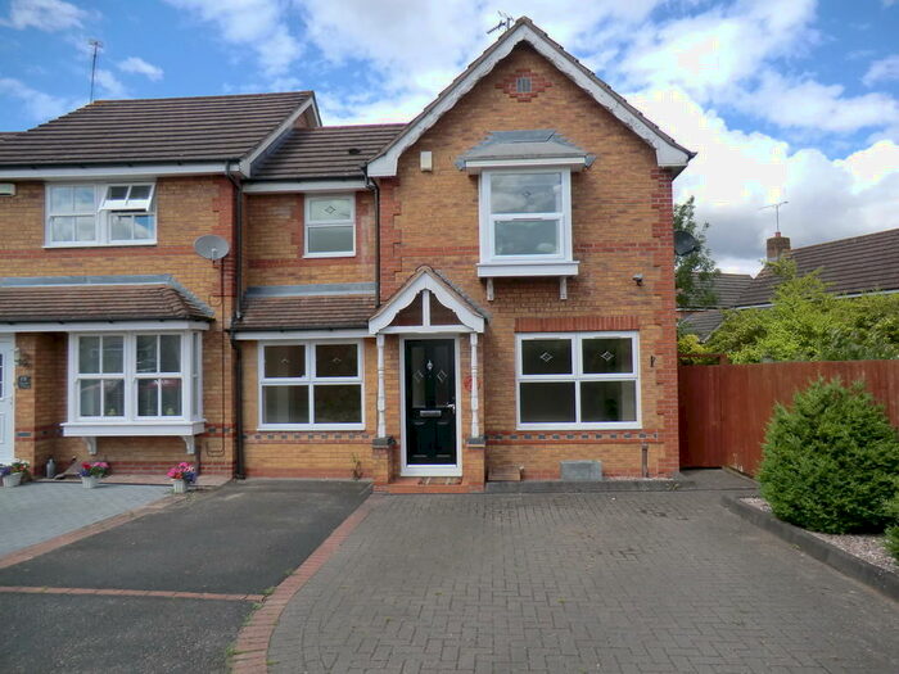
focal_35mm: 24
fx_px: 623
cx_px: 450
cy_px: 337
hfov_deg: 71.6
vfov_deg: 56.8
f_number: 3.2
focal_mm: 4.3
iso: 64
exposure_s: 1/800
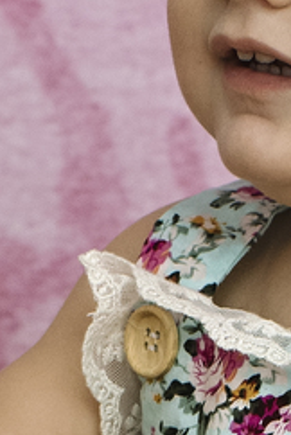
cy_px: 850
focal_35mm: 390
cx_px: 189
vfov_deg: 5.2
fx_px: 4711
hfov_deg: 3.5
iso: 400
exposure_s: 1/250
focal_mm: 35
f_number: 4.5
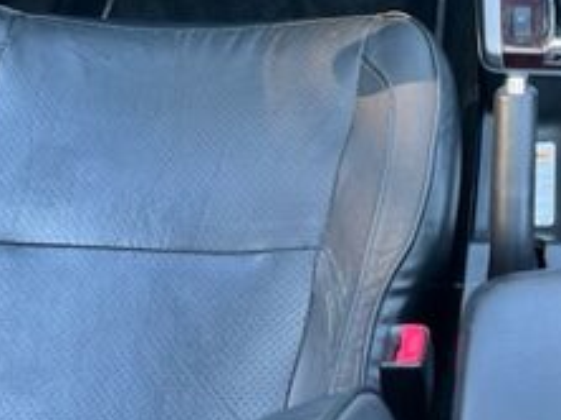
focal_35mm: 75
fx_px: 1214
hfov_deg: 24.6
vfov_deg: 18.2
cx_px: 579
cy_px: -134
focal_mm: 5.7
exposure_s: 1/121
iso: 64
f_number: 1.5
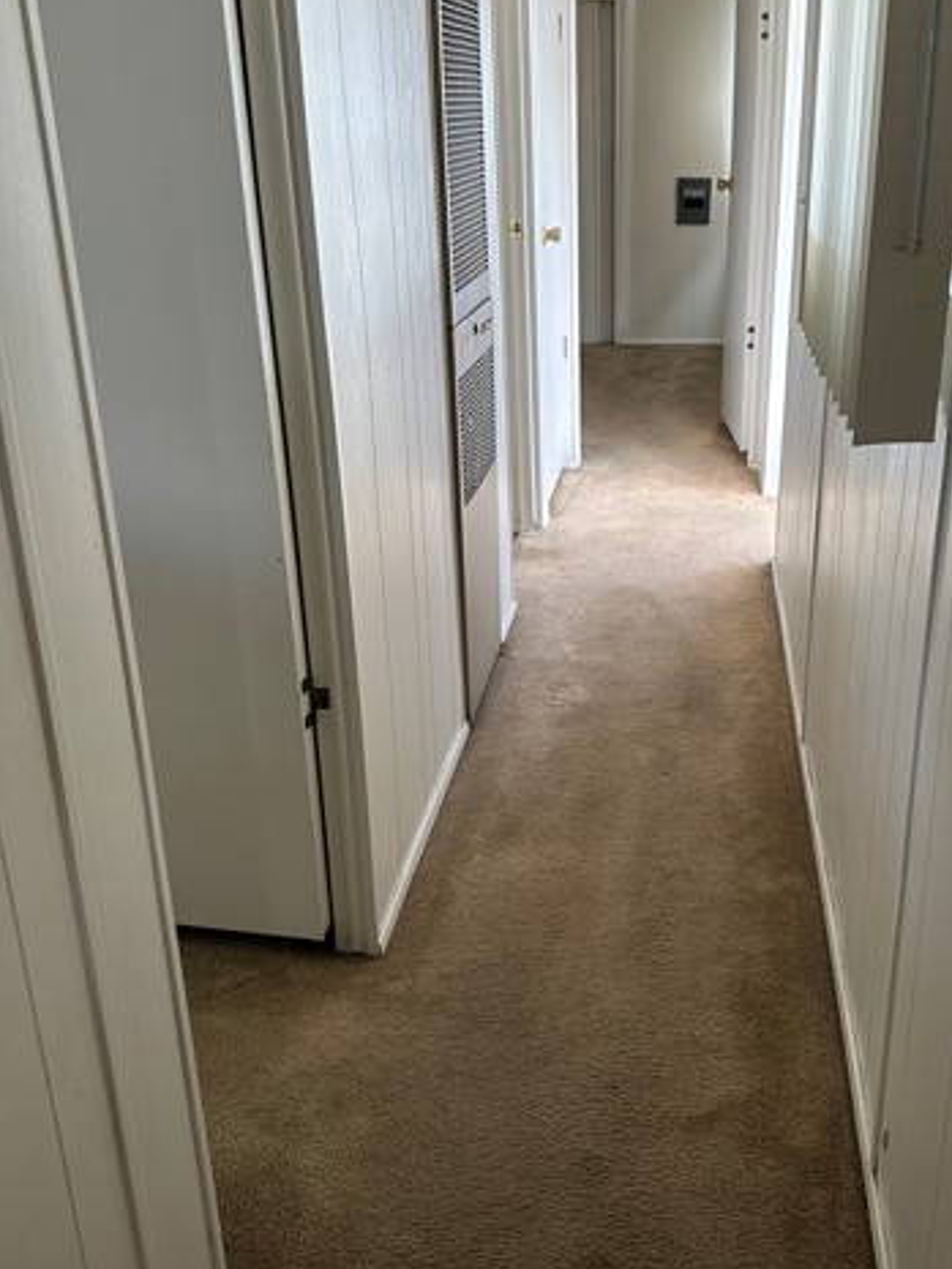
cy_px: 576
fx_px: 1210
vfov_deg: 55.3
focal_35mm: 33
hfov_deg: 42.8
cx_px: 565
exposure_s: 1/120
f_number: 1.78
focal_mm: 6.86
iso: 160
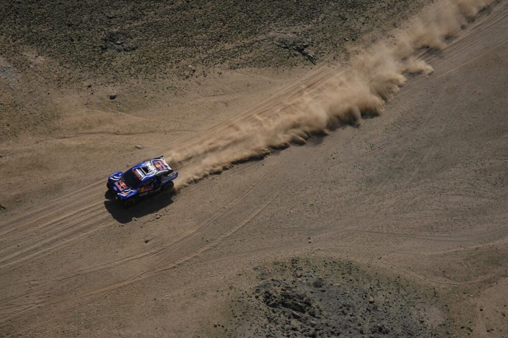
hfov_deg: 28.9
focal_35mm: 70
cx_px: 254
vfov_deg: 19.4
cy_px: 169
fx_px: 987
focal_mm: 70
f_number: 2.8
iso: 125
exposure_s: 1/16000
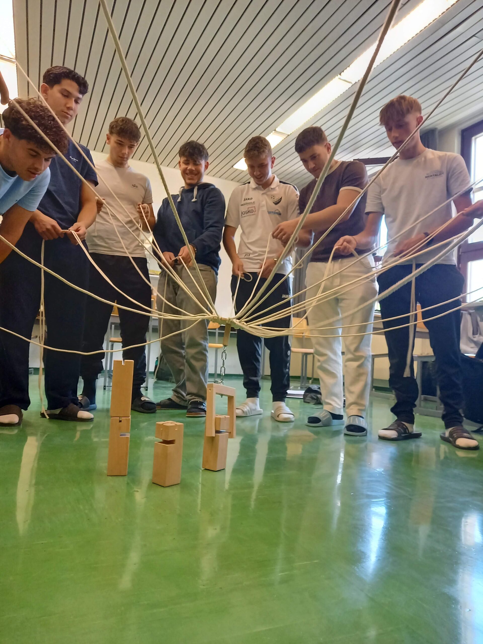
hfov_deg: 54.9
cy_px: 322
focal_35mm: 25
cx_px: 242
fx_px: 465
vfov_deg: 69.4
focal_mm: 4.65
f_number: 1.8
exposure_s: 1/50
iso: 400
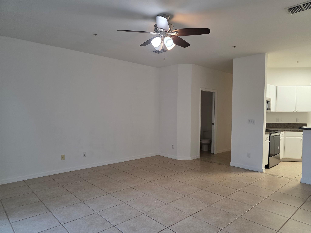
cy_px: 116
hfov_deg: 73.9
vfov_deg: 58.9
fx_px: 207
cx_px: 156
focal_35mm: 23
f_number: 1.7
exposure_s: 1/120
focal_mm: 6.3
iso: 250
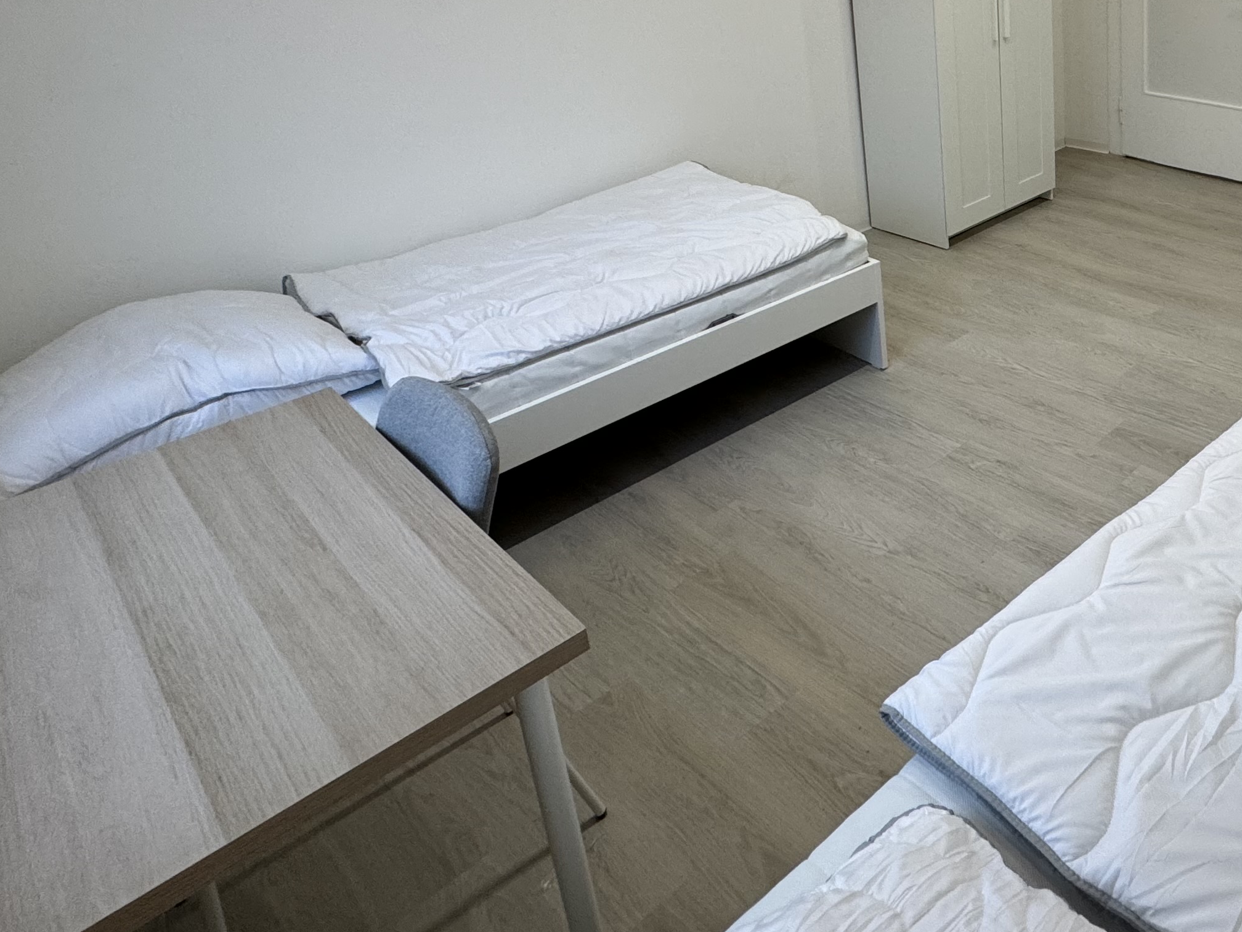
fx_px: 1005
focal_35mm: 28
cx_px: 1042
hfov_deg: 57.3
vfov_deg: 47.1
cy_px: 186
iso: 125
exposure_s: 1/100
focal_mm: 2.22
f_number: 2.2
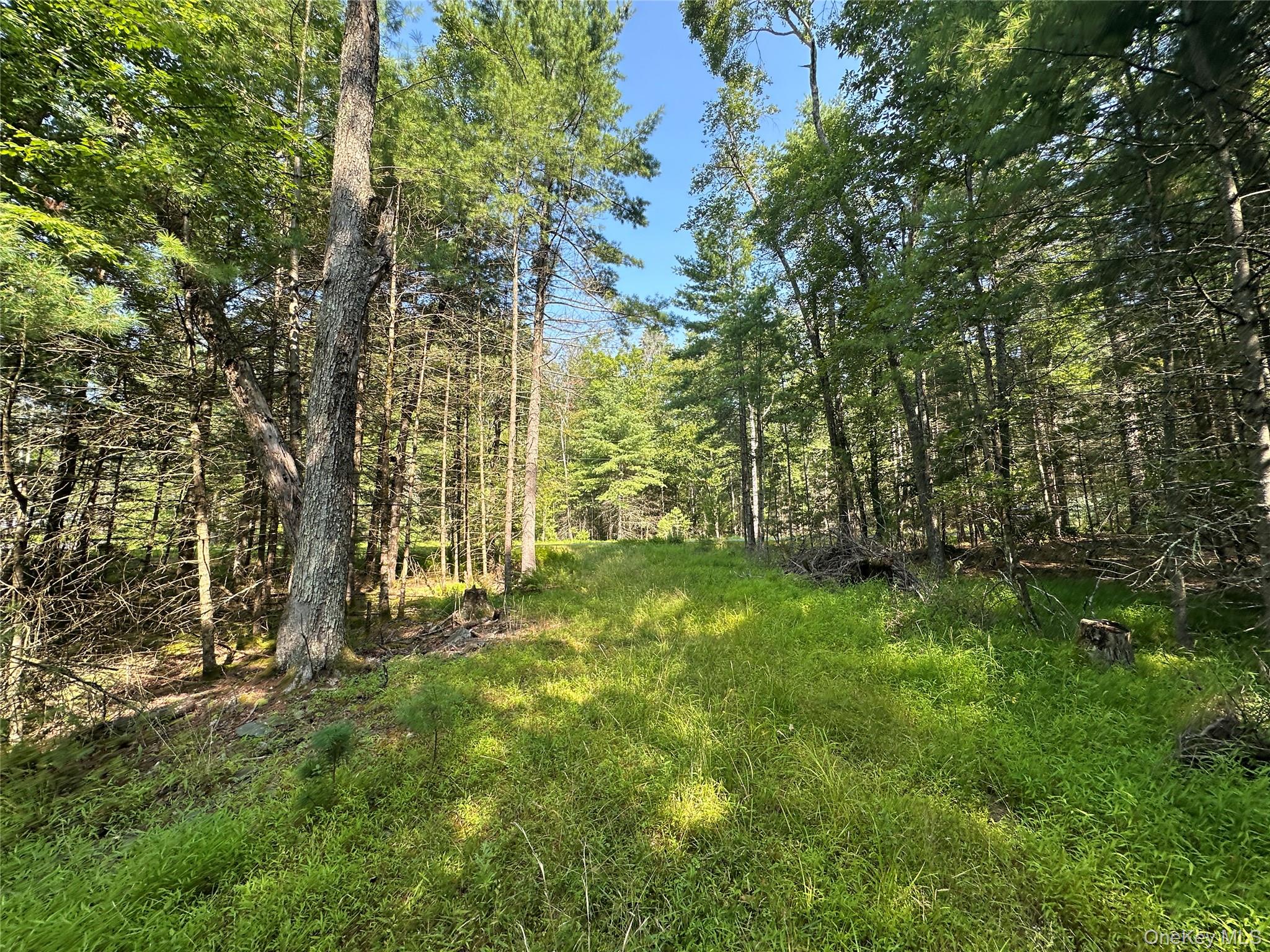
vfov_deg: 85.7
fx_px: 514
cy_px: 476
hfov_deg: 102.1
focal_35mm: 14
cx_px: 635
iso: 40
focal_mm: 2.22
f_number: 2.2
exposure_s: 1/262
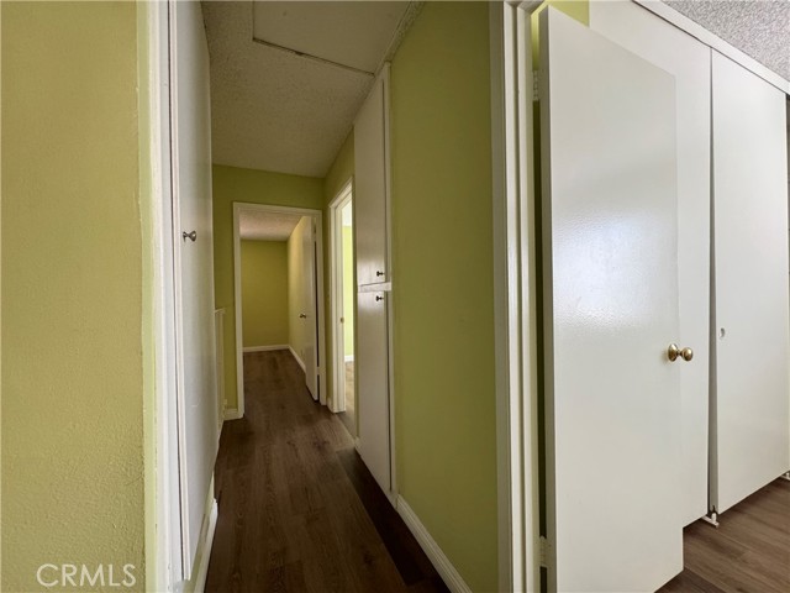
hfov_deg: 102.1
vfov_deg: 85.7
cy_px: 296
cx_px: 395
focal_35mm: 14
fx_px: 320
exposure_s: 1/120
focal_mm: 2.22
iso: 320
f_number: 2.2
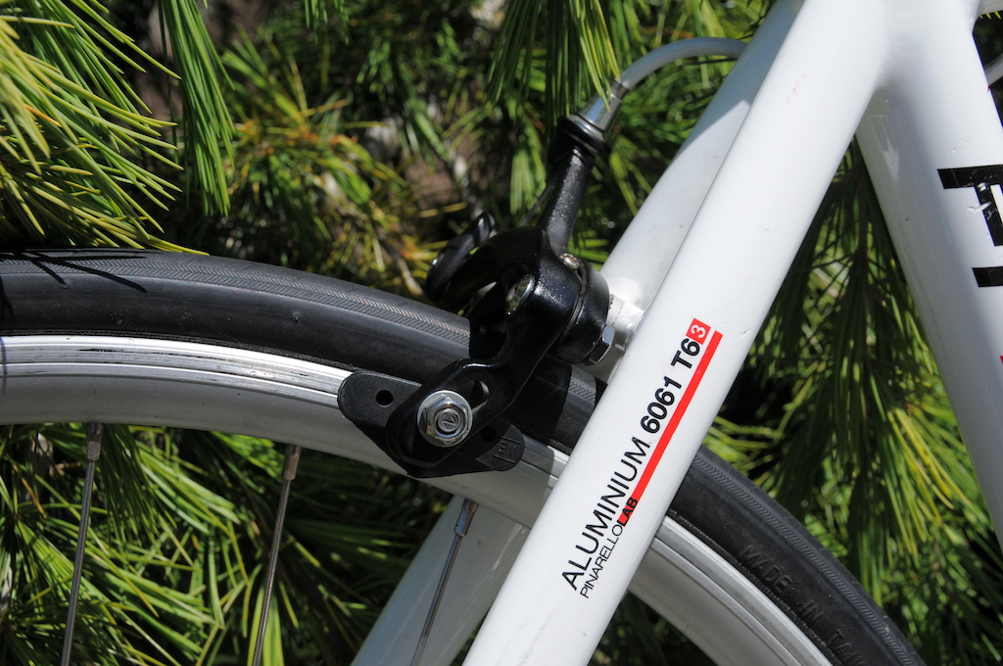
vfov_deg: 22.6
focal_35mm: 60
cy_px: 333
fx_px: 1670
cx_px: 502
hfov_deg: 33.4
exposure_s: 1/400
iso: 200
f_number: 10
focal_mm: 40
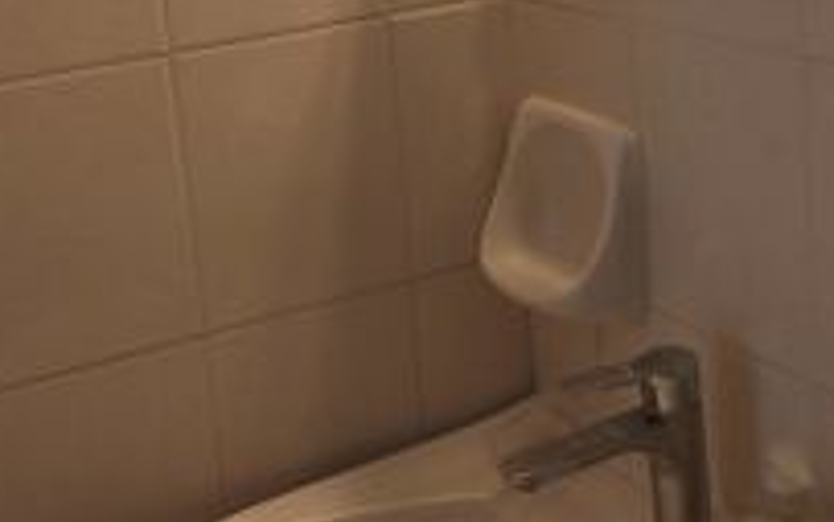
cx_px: 462
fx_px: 1455
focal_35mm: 64
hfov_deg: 32.0
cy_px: 107
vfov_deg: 20.1
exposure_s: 1/50
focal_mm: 5.35
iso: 80
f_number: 1.7
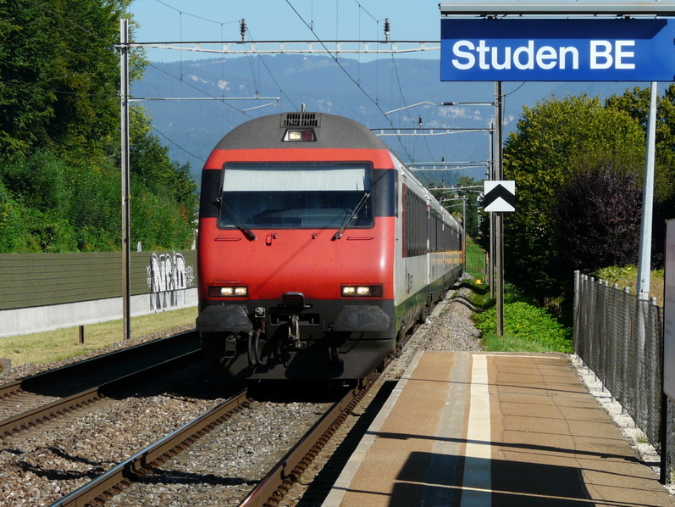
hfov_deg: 13.8
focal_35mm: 143
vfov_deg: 10.4
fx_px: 2789
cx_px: 355
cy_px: 260
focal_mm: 18.8
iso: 100
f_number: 5.6
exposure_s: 1/400
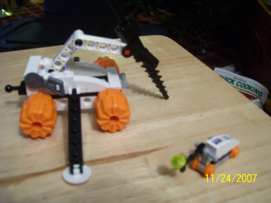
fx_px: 290
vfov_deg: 38.7
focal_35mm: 37
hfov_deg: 50.1
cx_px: 136
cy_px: 102
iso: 160
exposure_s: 1/8
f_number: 2.7
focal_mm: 6
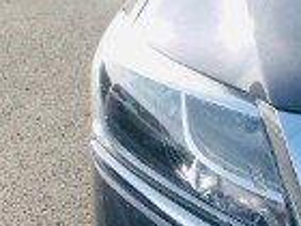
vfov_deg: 11.6
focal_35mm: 128
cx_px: 583
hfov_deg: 13.4
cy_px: 97
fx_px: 1113
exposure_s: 1/903
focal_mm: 3.99
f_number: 1.8
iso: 20
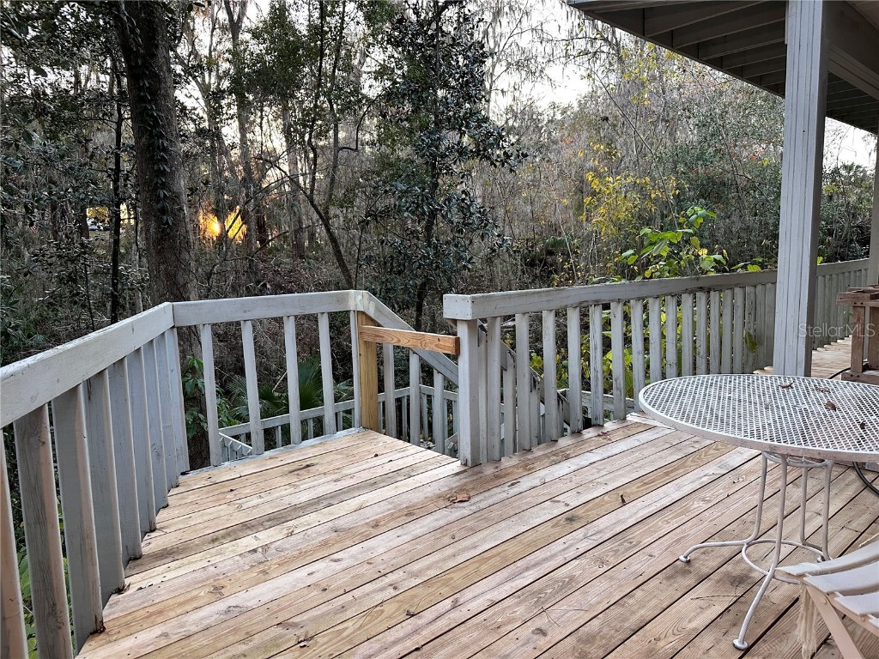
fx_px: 609
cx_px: 440
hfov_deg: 71.6
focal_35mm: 24
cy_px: 330
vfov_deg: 56.8
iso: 160
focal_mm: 6.86
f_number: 1.78
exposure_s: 1/60
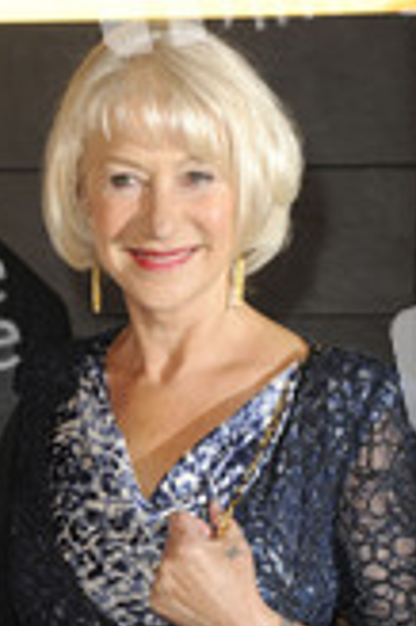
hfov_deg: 9.0
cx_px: -65
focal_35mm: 151
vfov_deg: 13.5
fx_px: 2623
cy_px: 538
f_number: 5.6
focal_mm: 62
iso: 800
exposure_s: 1/60
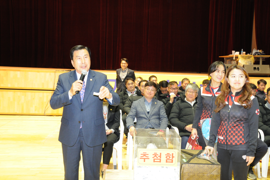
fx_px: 337
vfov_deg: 29.8
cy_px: 90
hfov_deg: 43.7
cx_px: 135
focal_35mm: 45
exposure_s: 1/60
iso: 1250
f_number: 8
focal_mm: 30
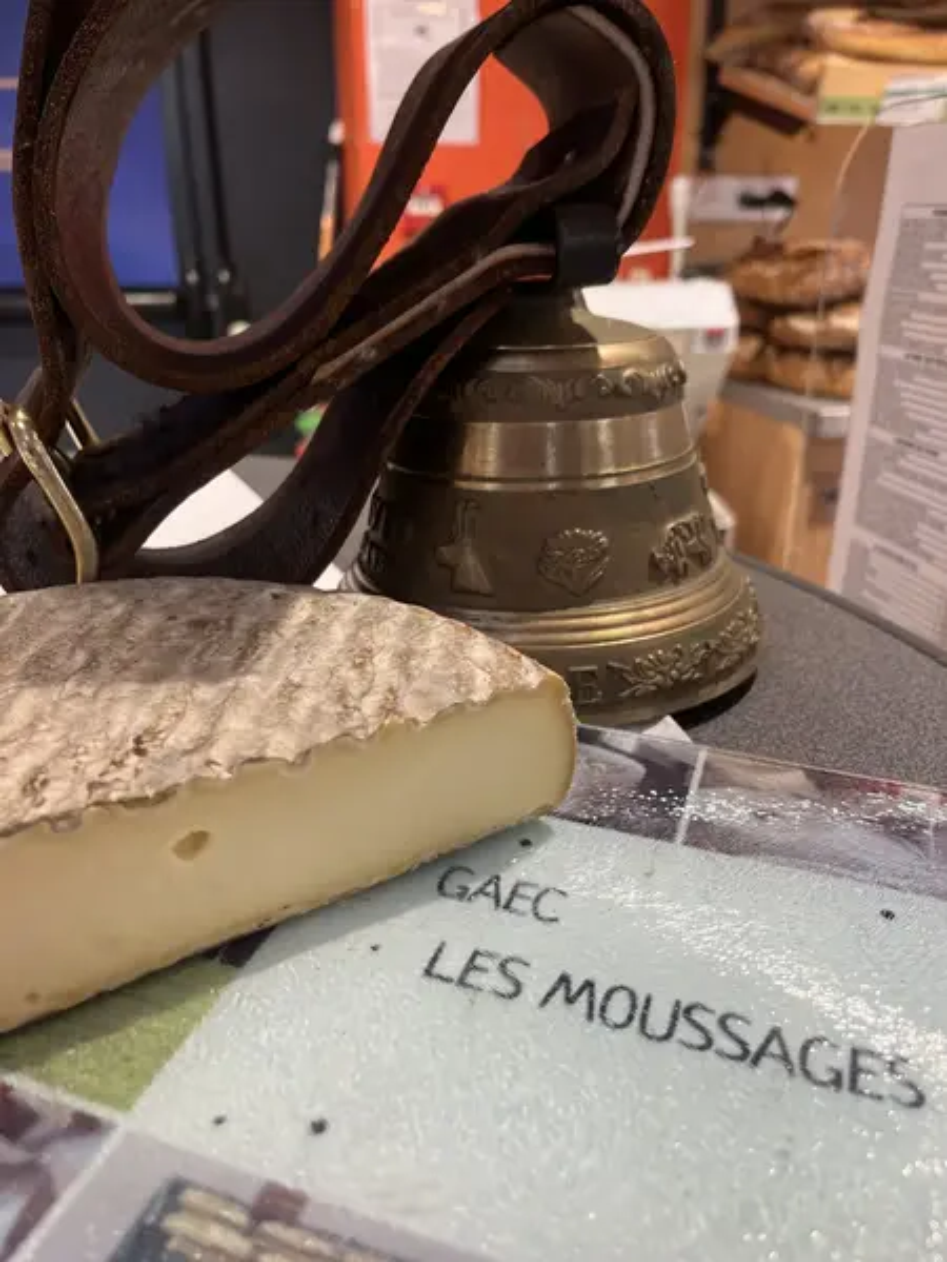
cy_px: 631
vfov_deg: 67.3
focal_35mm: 26
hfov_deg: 53.1
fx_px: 948
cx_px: 474
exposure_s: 1/100
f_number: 1.6
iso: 40
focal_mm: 5.1
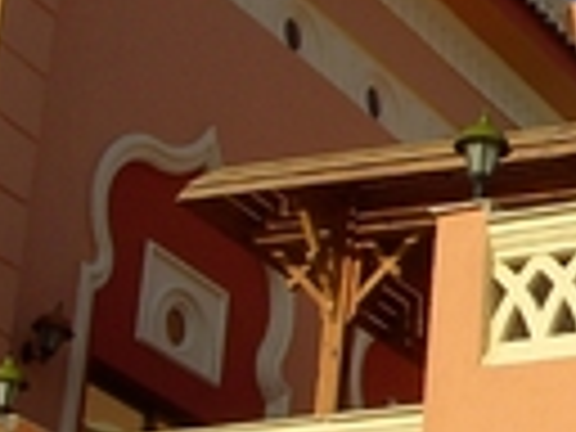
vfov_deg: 8.6
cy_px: 158
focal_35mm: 173
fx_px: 2879
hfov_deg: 10.9
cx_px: 940
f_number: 5.6
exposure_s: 1/470
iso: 64
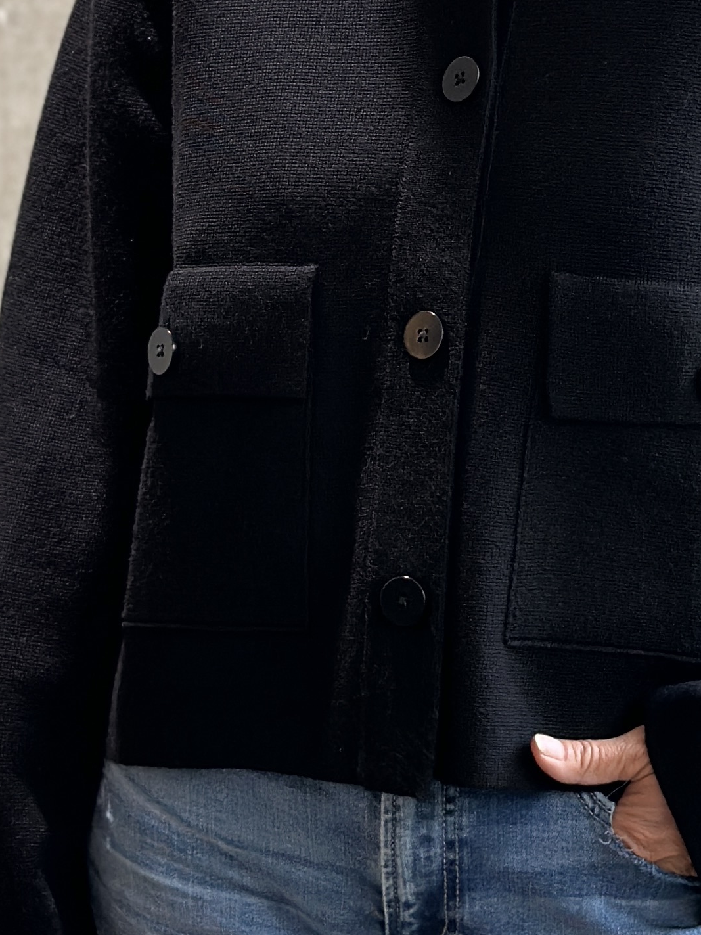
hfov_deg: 10.9
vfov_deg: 14.4
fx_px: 3673
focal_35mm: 136
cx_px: 439
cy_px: 195
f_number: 1.78
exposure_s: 1/103
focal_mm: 6.86
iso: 125
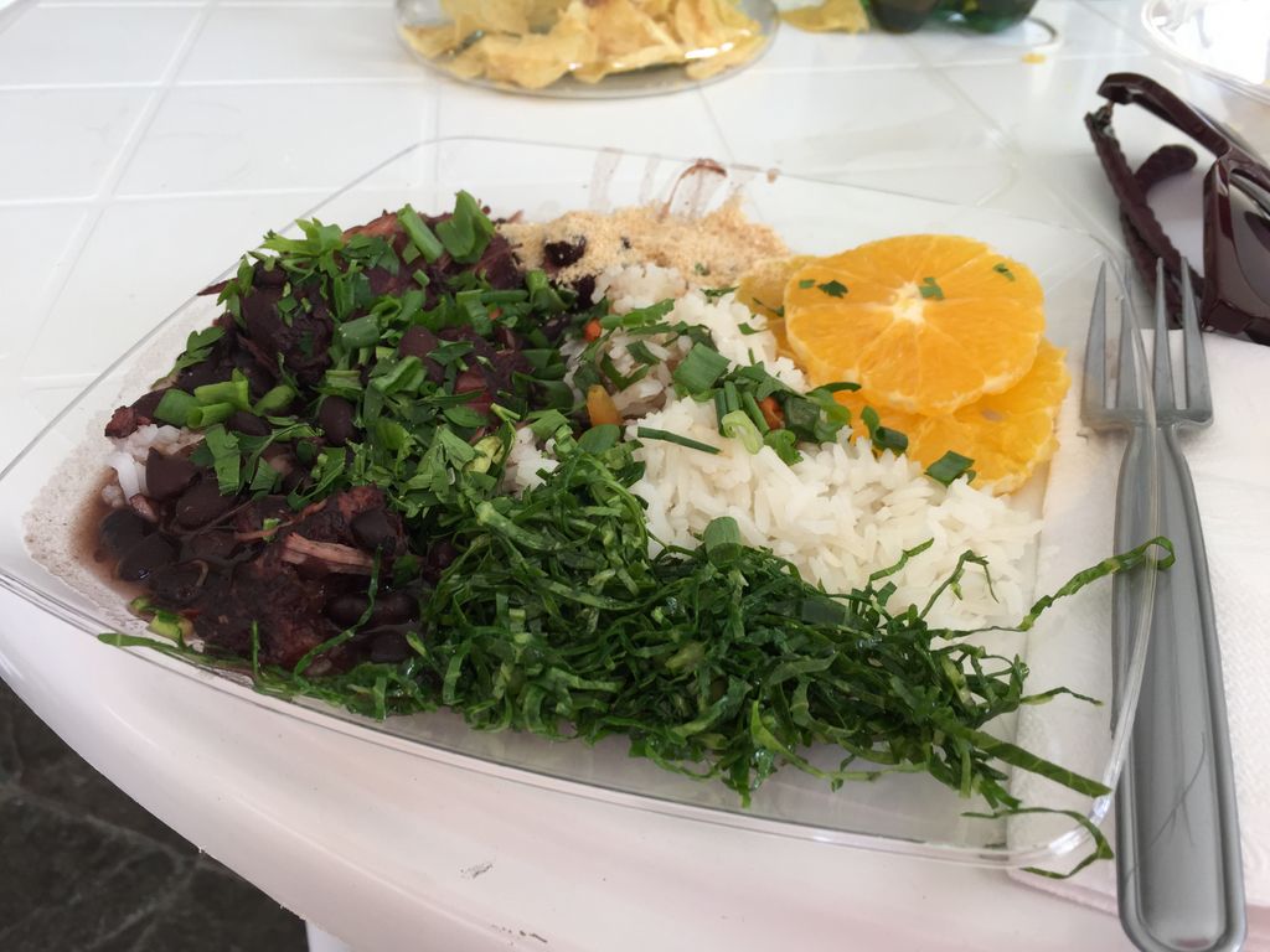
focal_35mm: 29
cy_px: 476
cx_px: 635
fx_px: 1064
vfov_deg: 48.2
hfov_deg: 61.7
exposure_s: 1/120
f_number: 2.2
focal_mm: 4.15
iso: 40
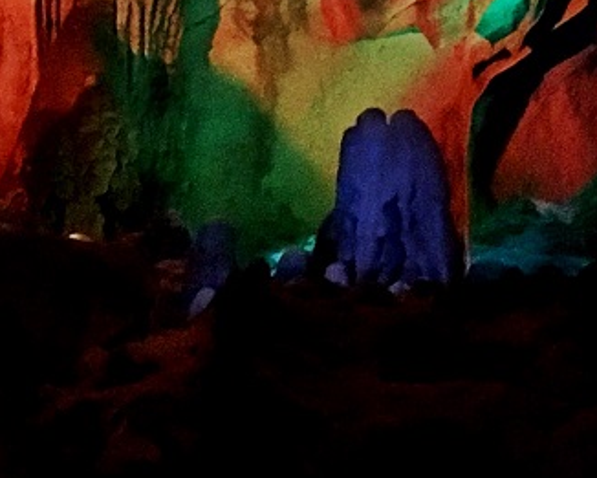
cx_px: 474
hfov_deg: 15.2
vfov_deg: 11.1
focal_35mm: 126
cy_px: -494
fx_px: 2227
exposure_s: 1/15
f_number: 2.2
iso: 640
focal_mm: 4.15
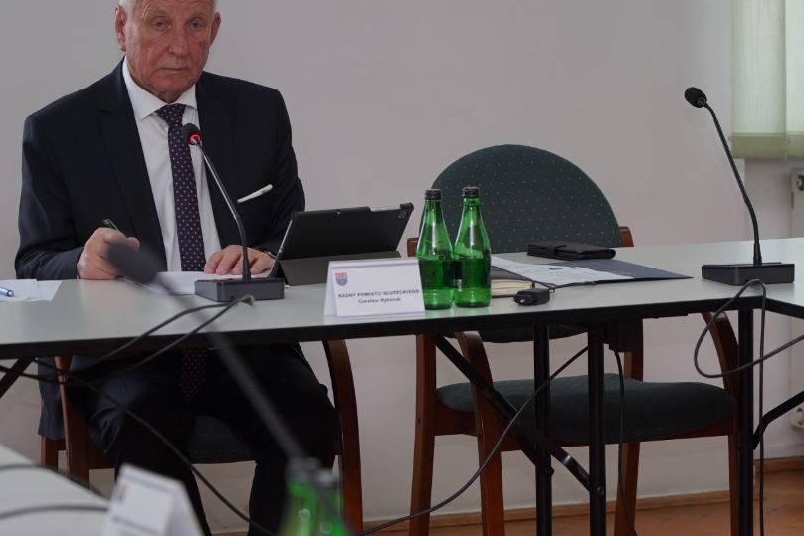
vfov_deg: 8.1
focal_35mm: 169
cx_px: 391
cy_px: 229
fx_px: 3775
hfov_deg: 12.2
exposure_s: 1/100
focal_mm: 105
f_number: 4
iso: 200
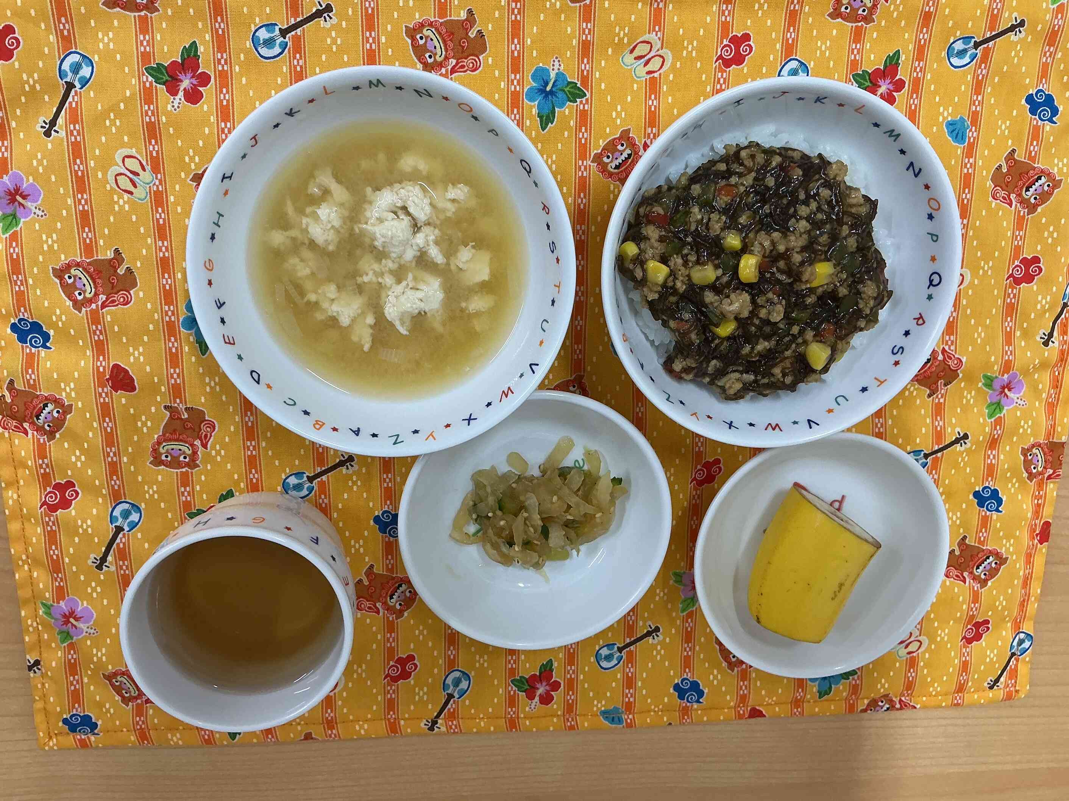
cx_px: 534
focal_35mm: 29
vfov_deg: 48.2
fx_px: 896
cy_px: 400
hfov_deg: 61.7
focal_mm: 3
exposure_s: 1/60
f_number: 1.8
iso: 50
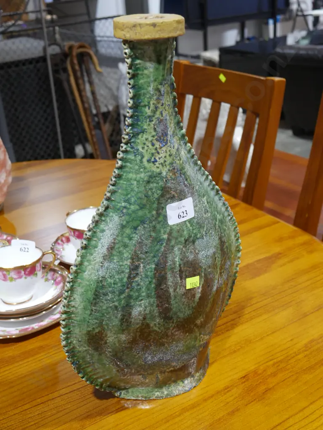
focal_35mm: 44
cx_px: 162
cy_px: 215
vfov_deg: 42.9
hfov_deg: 32.9
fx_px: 547
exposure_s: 1/60
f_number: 5
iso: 640
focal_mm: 22
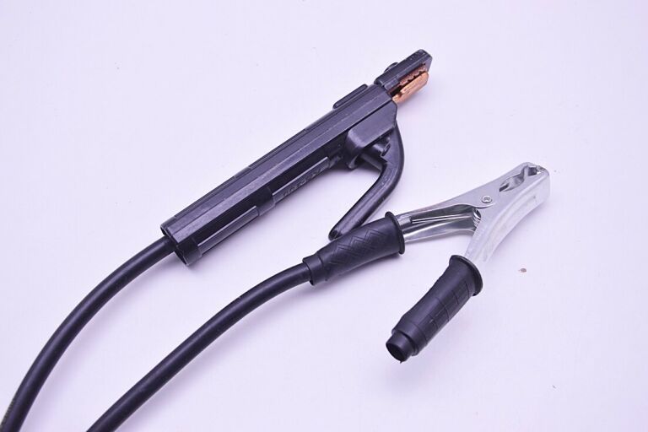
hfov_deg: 43.6
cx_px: 324
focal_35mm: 45
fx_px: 810
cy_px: 216
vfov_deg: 29.9
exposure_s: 1/250
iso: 400
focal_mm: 30
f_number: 5.6
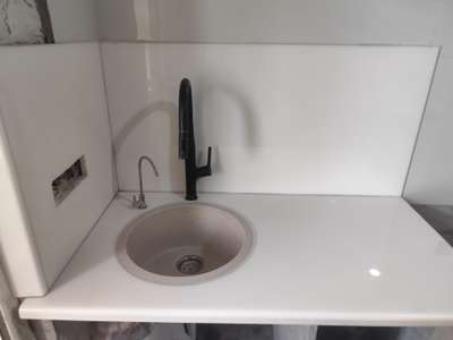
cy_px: 170
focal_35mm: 23
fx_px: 301
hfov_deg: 73.9
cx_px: 226
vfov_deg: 58.9
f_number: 1.65
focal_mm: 6.14
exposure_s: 1/100
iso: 1250
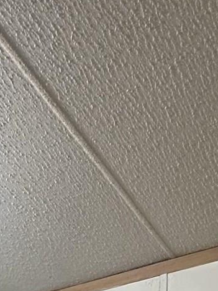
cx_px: 117
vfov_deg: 19.0
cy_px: 562
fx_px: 579
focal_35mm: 69
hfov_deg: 21.3
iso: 400
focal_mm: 2.22
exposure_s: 1/60
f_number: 2.2
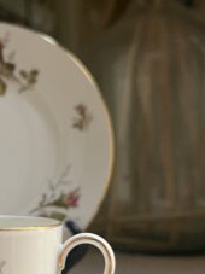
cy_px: 179
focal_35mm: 61
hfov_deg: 22.8
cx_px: -12
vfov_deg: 31.5
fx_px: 482
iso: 200
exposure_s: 1/60
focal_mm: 5.1
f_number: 1.6
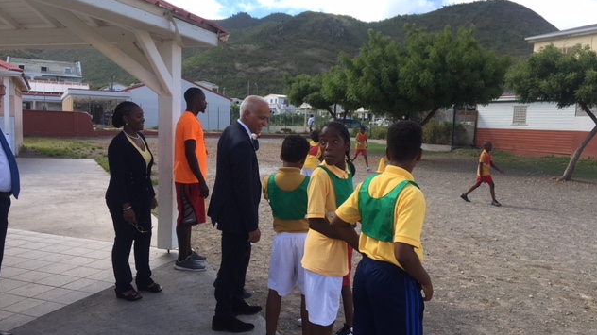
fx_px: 506
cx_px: 298
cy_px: 177
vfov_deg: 36.6
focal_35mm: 32
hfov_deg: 61.0
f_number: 2.2
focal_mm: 4.15
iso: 25
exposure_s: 1/769
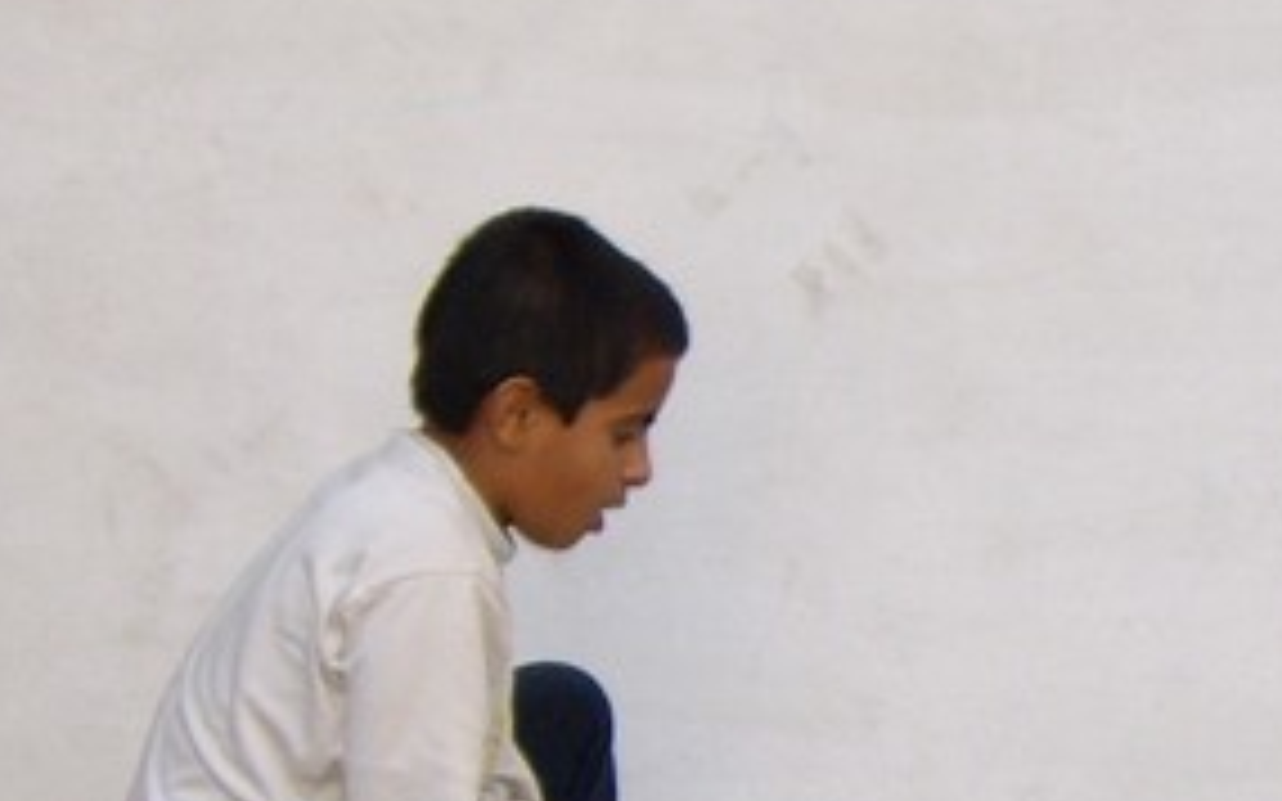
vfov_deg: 7.3
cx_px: 1561
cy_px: 724
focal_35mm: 179
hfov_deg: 11.5
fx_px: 6253
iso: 100
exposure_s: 1/160
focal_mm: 7.6
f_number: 3
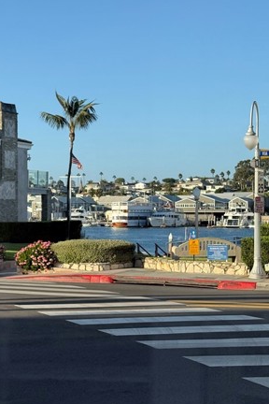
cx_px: 65
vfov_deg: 27.3
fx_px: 829
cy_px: 208
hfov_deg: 18.3
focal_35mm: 74
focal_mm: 6.76
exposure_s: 1/2667
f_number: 1.78
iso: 64
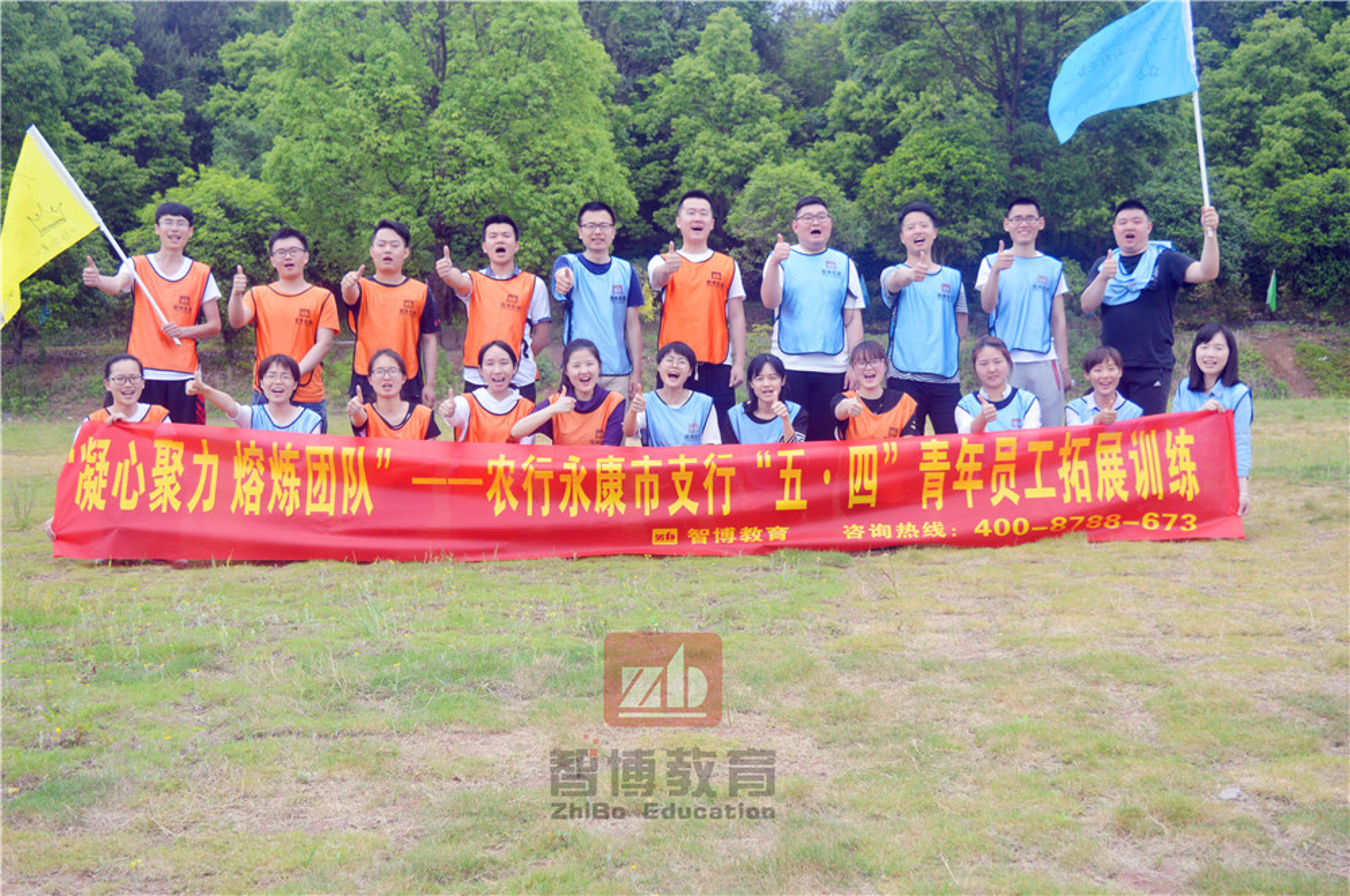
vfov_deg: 31.8
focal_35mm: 42
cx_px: 675
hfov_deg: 46.5
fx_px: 1573
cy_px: 448
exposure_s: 1/640
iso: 400
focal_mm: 28
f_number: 4.2
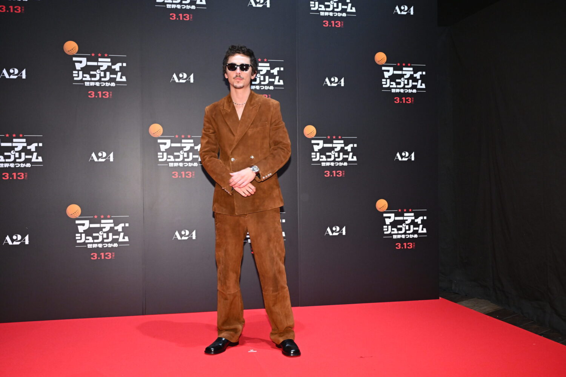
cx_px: 283
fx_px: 582
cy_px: 188
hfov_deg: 51.9
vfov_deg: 35.9
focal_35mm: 37
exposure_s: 1/100
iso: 3200
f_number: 6.3
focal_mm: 37
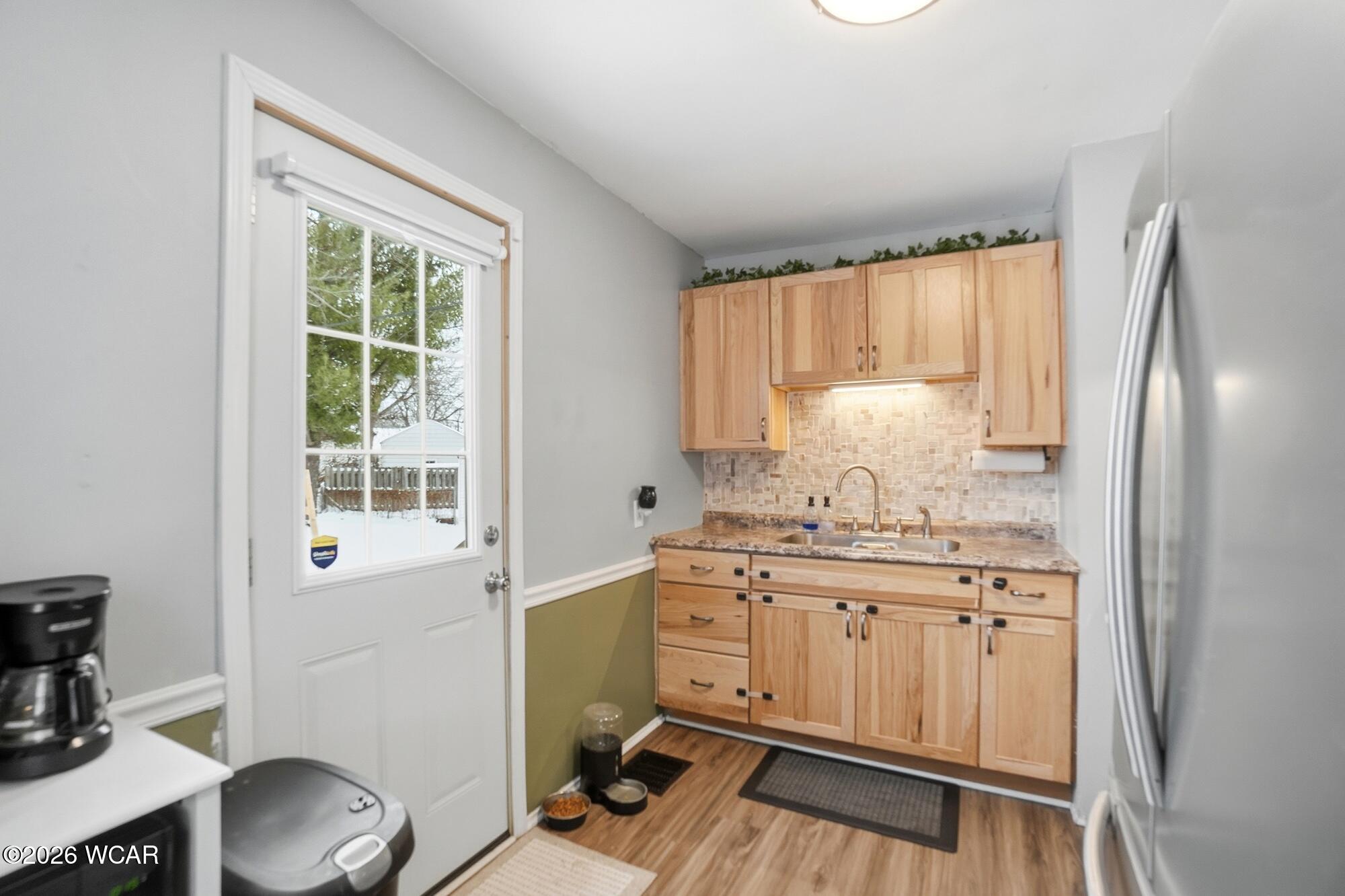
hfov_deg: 100.4
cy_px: 448
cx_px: 672
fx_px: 560
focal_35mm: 15
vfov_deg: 77.3
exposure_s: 1/200
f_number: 5.6
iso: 125
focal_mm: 10
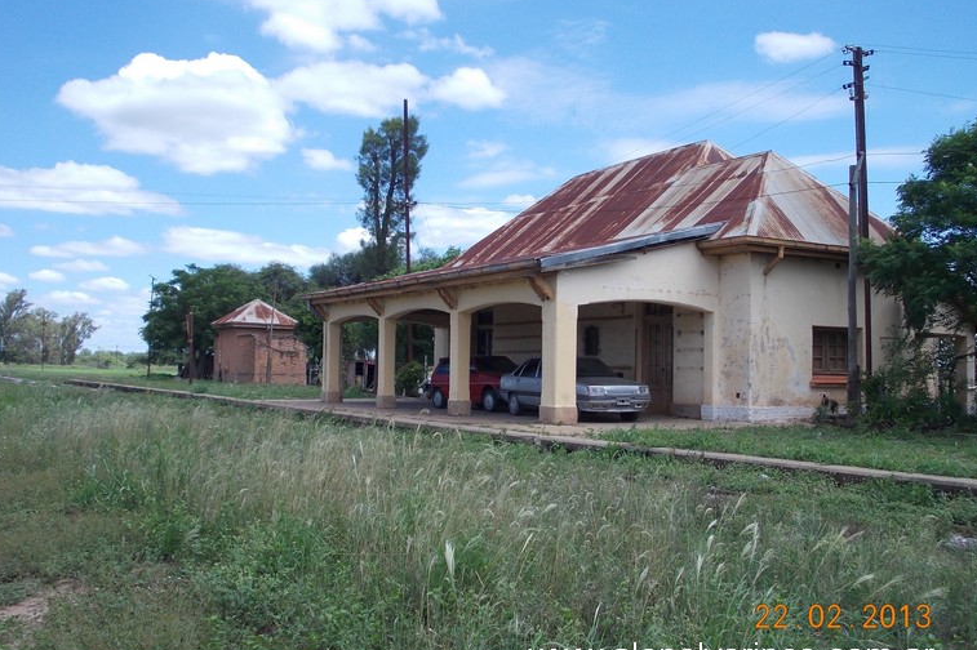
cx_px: 488
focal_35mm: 40
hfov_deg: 48.5
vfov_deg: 33.4
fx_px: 1085
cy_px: 334
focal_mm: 5.3
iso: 80
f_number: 6.2
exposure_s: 1/200
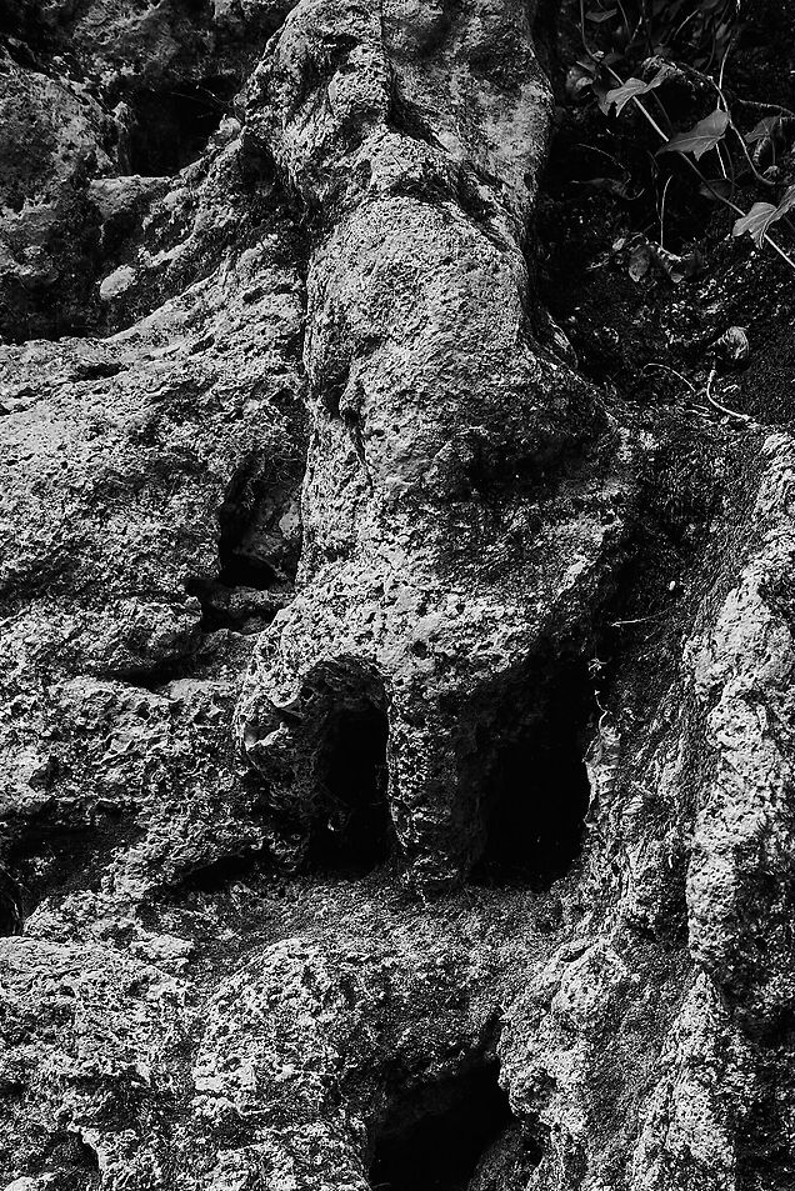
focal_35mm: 73
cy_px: 930
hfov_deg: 18.7
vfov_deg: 27.2
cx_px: 481
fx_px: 2416
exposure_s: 1
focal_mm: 29
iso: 100
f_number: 8
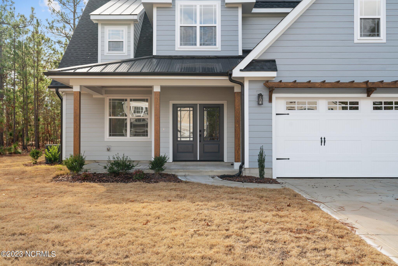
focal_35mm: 35
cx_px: 199
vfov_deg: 37.9
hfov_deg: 54.4
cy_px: 133
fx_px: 387
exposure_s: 1/80
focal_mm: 35
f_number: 8
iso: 320
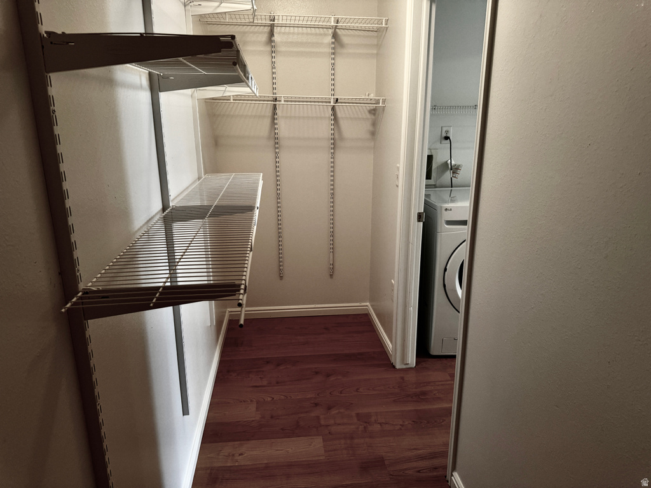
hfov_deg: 71.6
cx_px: 326
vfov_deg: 56.8
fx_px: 451
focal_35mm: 24
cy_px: 244
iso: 160
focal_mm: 6.76
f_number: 1.78
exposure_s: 1/60
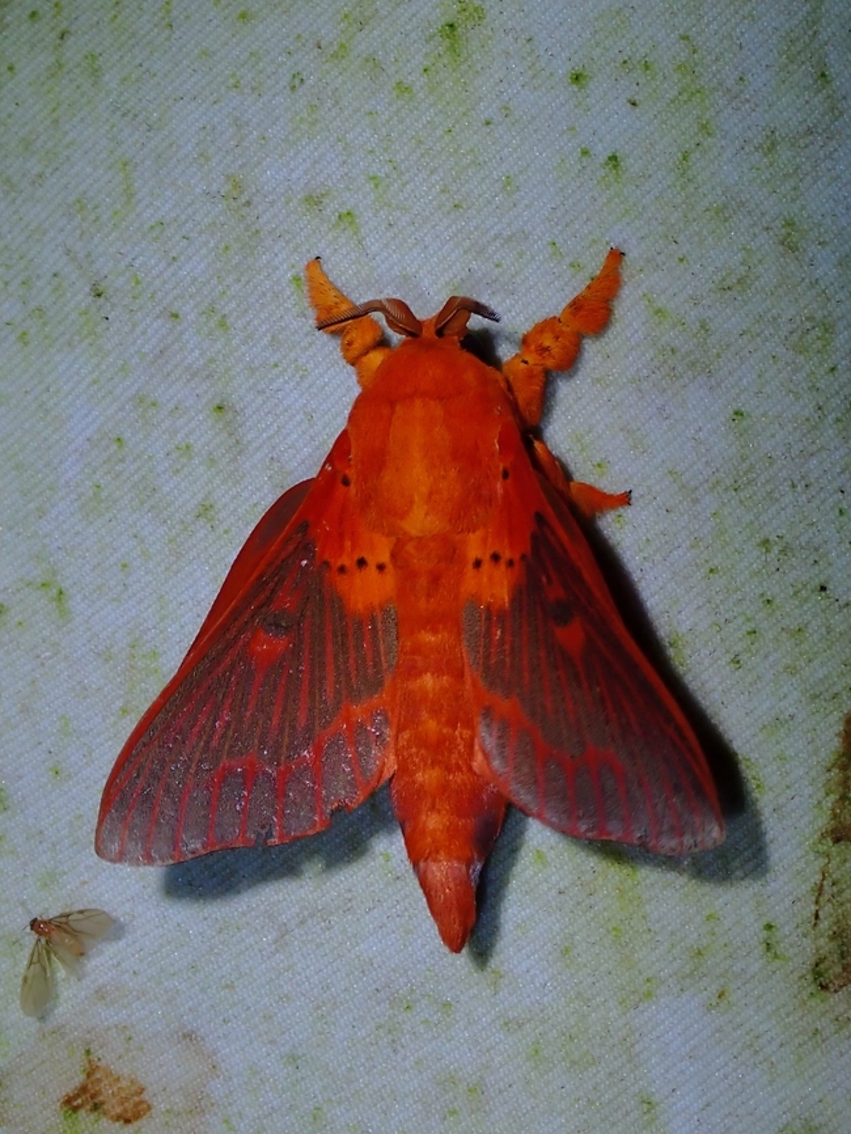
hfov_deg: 14.8
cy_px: 567
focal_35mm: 100
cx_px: 426
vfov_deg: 19.6
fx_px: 3276
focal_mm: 18
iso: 160
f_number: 6.3
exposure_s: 1/400
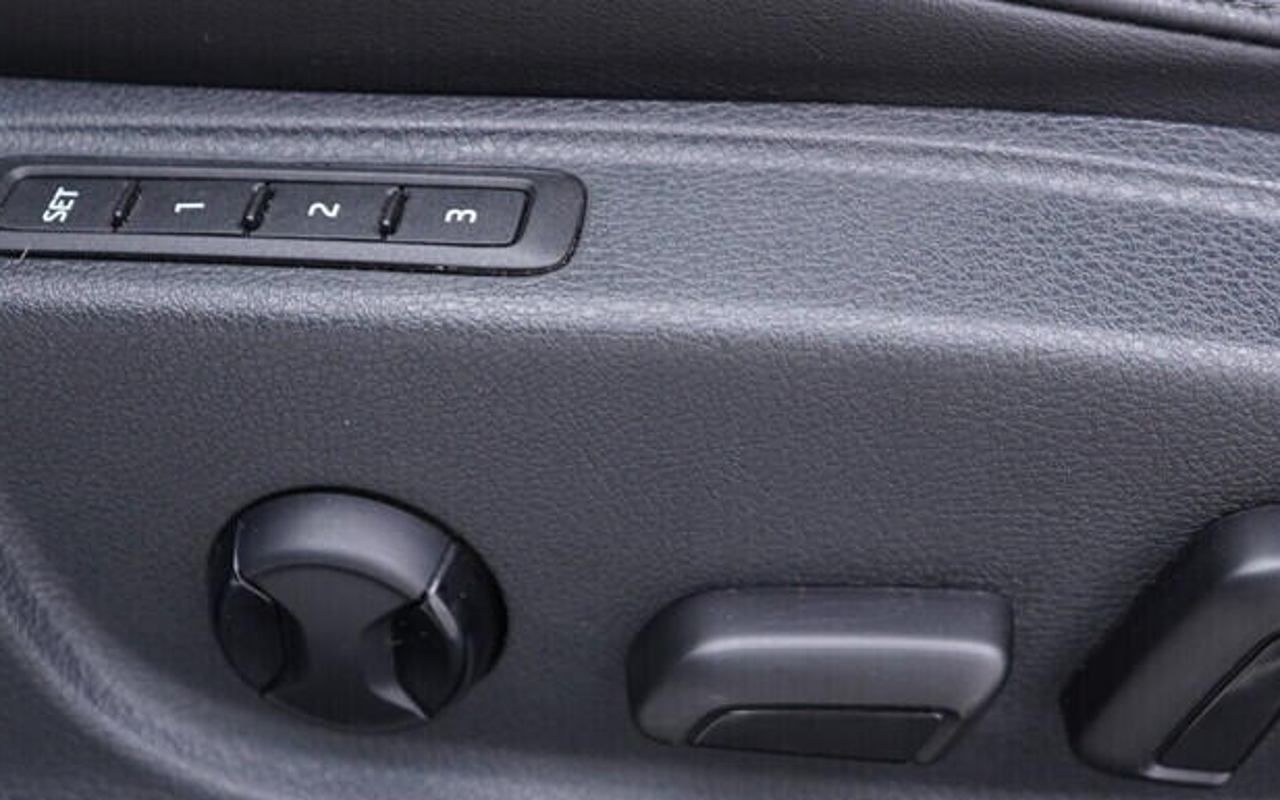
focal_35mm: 61
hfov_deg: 33.5
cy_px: 444
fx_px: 2128
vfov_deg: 21.3
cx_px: 657
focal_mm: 24
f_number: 2.8
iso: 320
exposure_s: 1/40
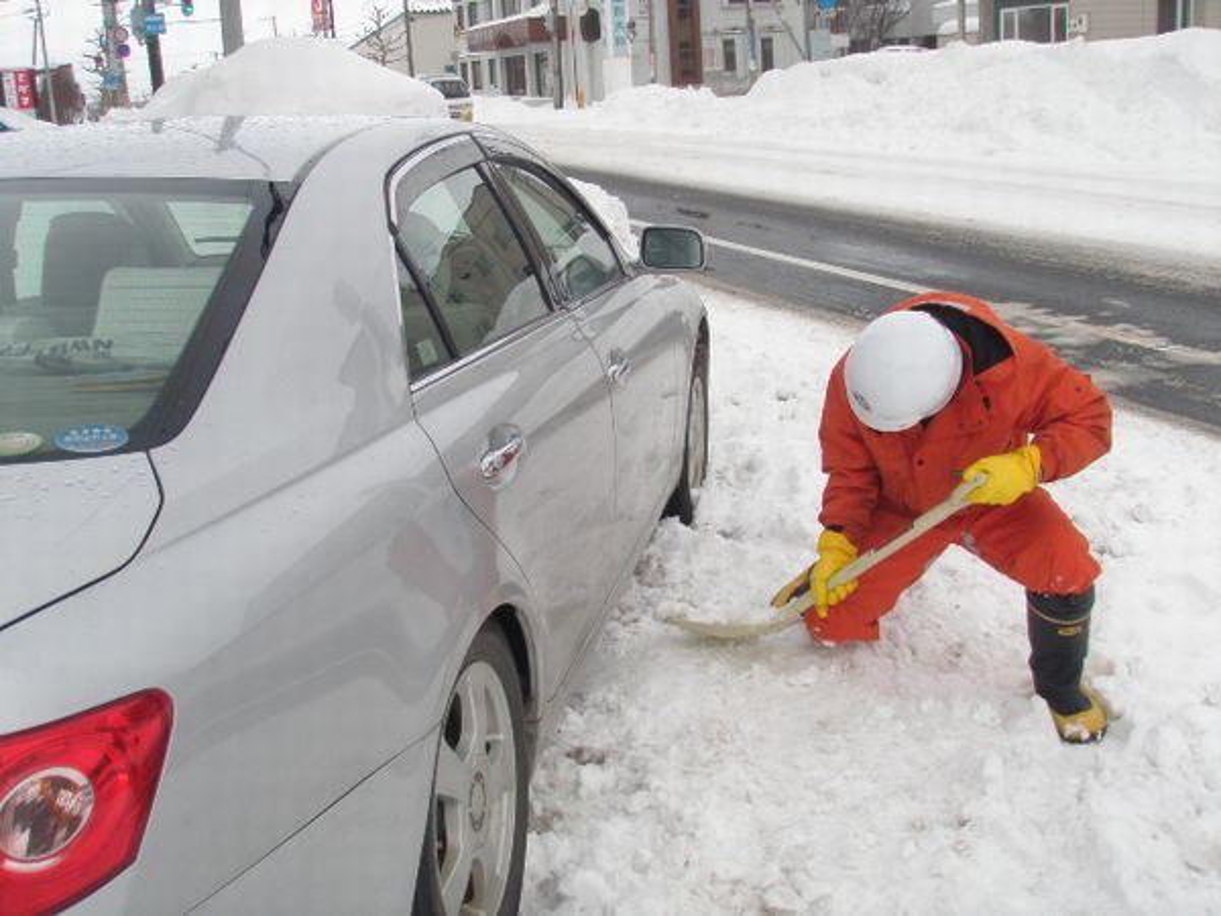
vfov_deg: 37.7
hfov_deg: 49.0
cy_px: 458
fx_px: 1340
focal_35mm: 38
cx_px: 610
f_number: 4.5
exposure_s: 1/640
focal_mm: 6.7
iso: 80
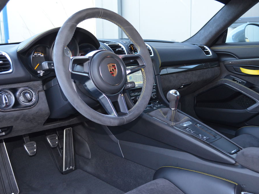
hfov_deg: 51.4
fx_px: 269
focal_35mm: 36
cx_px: 127
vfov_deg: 39.6
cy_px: 97
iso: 1250
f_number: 4
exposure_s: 1/60
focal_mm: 22
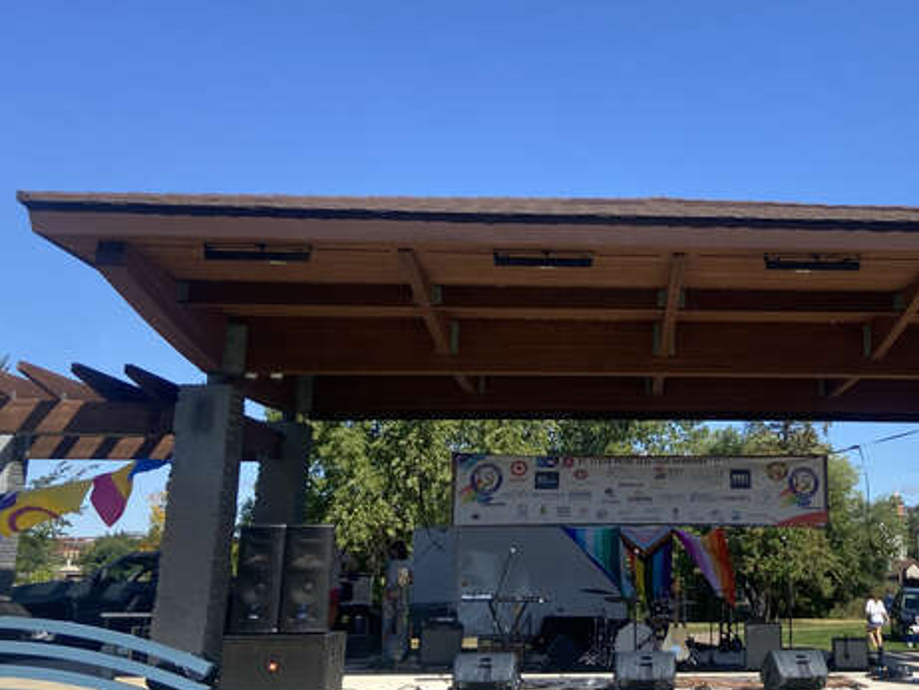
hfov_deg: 40.7
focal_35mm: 45
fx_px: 1195
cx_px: 700
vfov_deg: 32.2
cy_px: 308
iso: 32
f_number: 1.8
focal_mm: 4.25
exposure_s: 1/2141
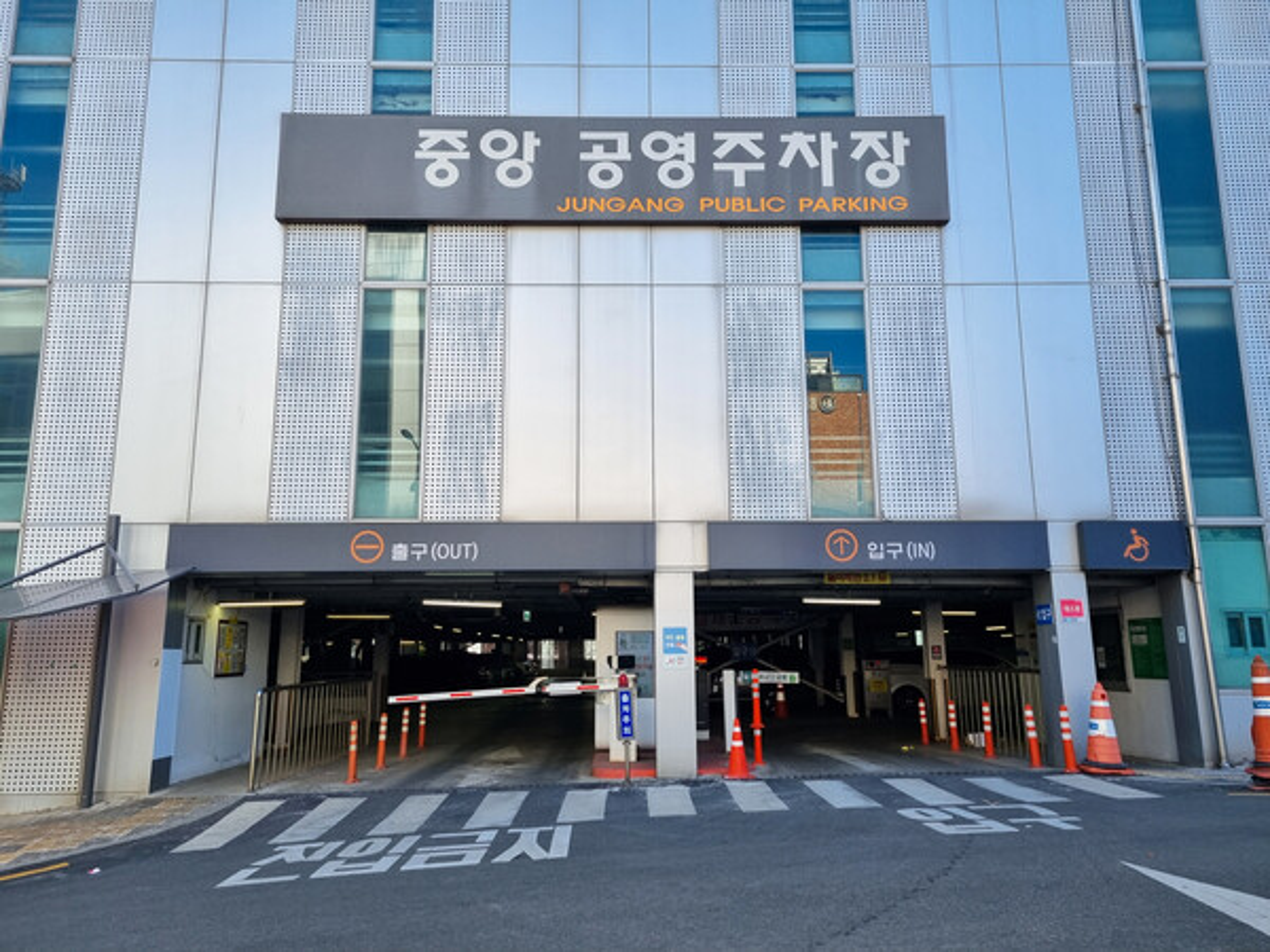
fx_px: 954
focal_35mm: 26
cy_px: 476
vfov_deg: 53.1
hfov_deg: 67.3
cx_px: 635
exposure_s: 1/582
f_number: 1.8
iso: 50
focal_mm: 5.4
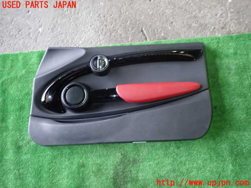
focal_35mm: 25
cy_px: 94
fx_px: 181
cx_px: 126
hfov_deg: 69.4
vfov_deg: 54.9
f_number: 2
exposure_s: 1/30
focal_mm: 4.5
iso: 320
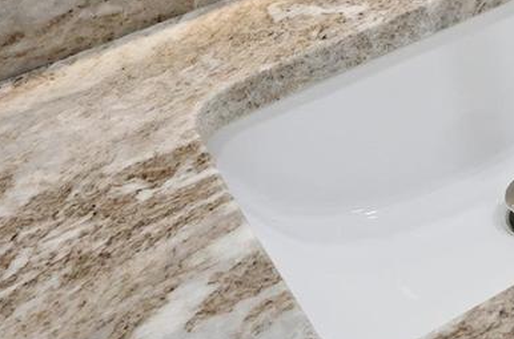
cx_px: 868
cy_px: -340
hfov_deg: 19.1
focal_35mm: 87
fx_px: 1233
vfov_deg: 13.4
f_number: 5.6
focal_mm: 16.3
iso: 100
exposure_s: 1/125
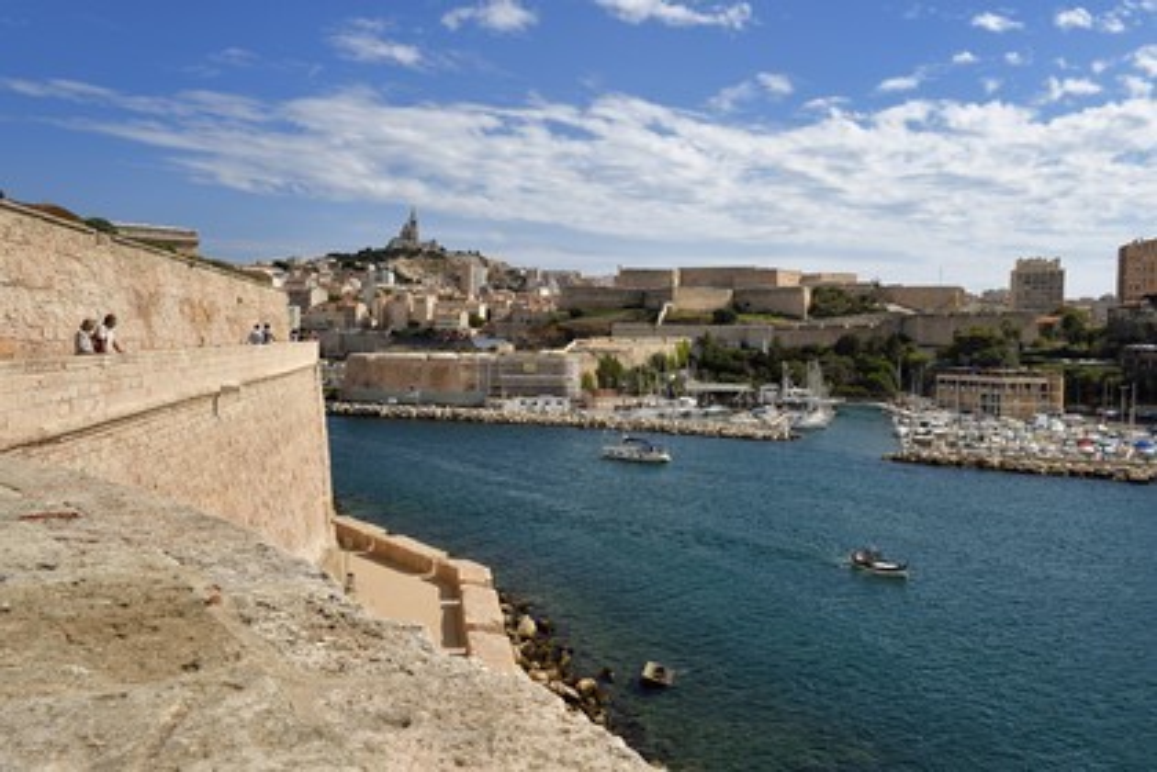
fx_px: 1028
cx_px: 578
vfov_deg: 41.1
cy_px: 386
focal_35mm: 32
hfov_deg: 58.7
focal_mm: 32
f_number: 16
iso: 200
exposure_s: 1/320
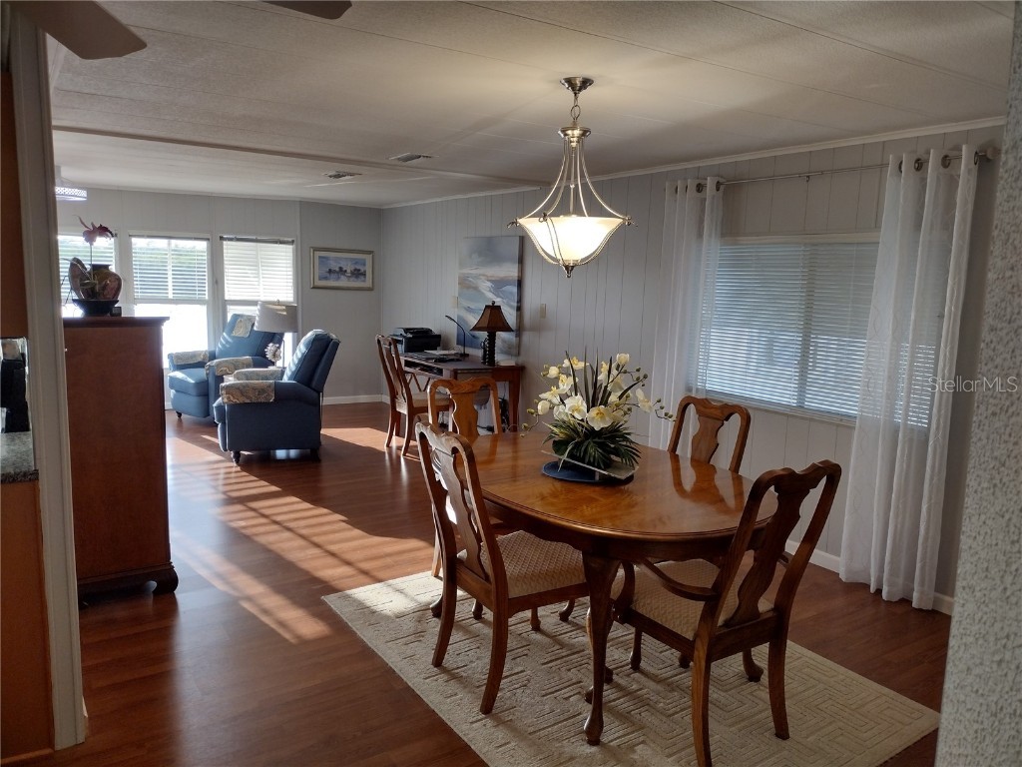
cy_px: 384
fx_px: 797
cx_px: 511
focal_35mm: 27
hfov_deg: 65.3
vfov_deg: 51.4
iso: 114
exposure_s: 1/120
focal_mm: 4.71
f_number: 1.7
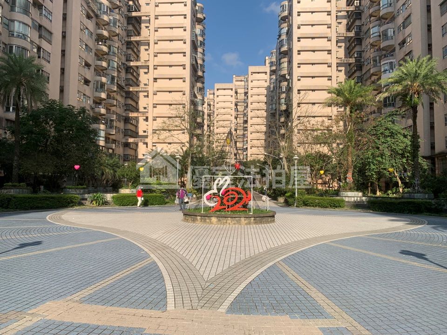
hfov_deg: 67.3
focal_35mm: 26
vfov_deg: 53.1
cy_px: 168
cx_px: 224
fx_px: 336
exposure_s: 1/2257
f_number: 1.8
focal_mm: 4.25
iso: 25
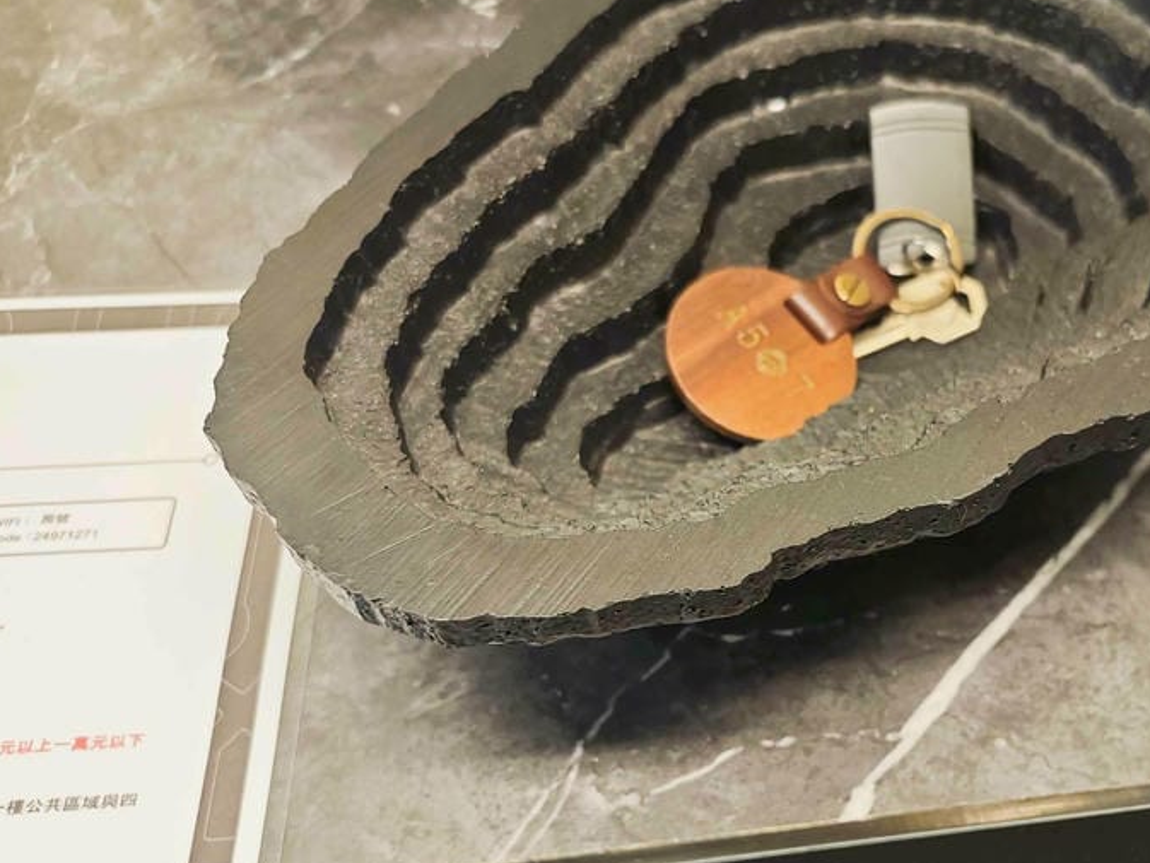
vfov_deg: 34.8
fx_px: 1362
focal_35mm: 41
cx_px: 871
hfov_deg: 44.2
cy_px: 578
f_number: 2
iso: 1250
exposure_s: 1/360
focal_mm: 8.72
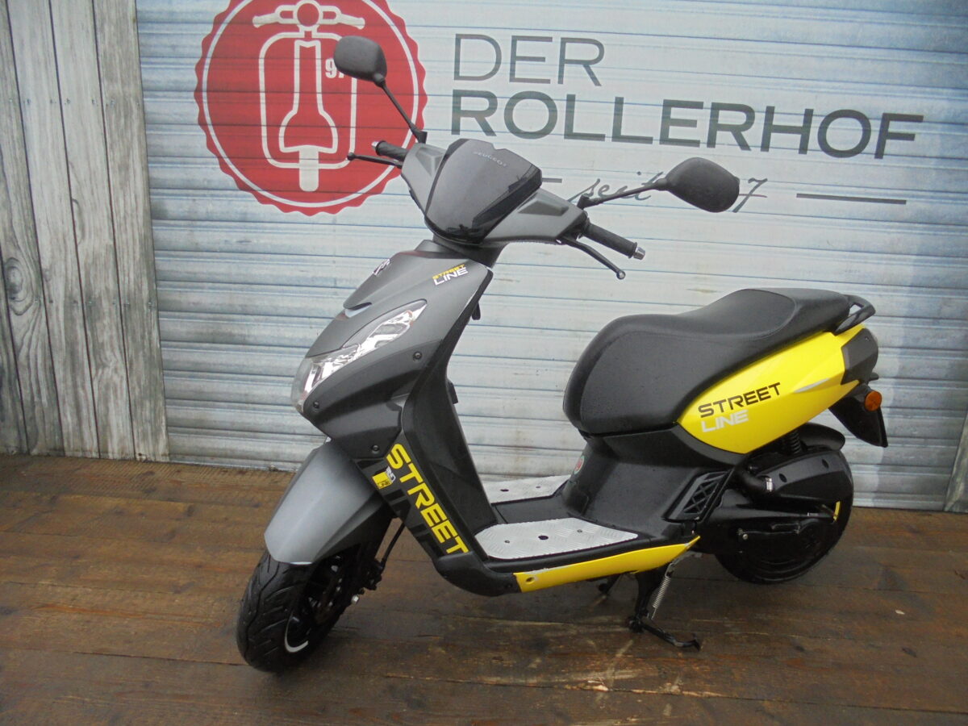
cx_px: 484
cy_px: 363
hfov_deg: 67.3
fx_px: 727
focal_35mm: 26
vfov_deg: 53.1
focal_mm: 4.6
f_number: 3.5
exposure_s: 1/100
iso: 100
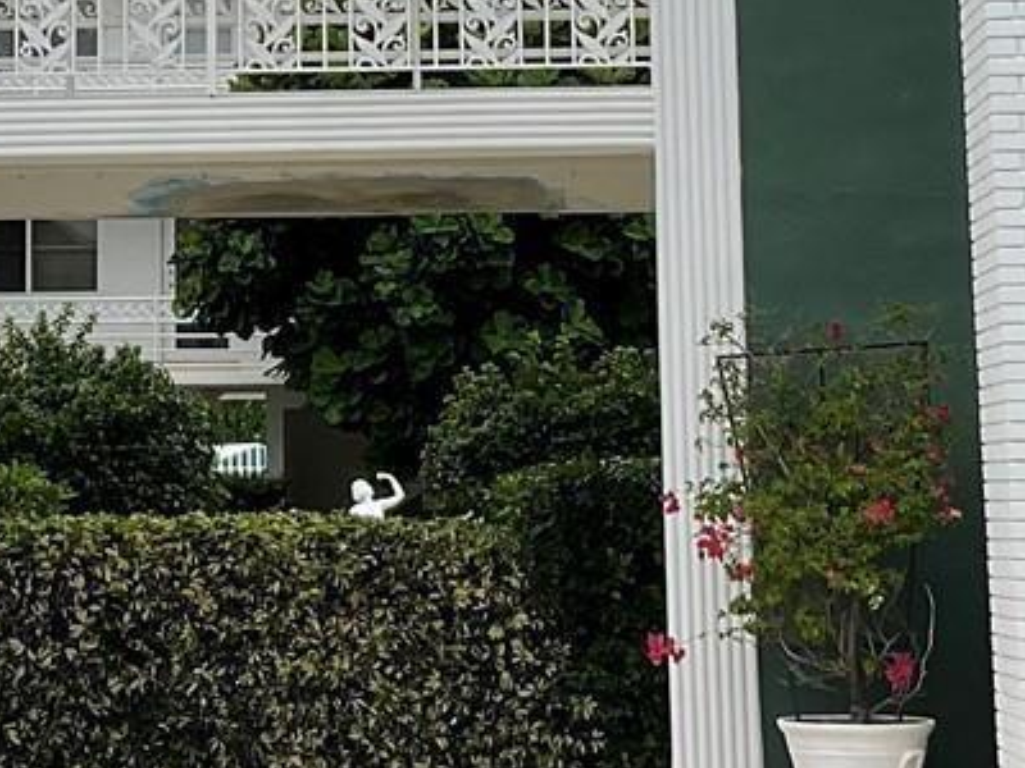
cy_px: -87
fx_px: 3435
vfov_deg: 12.5
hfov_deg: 16.8
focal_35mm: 116
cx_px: 210
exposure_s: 1/804
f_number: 1.8
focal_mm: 3
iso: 16
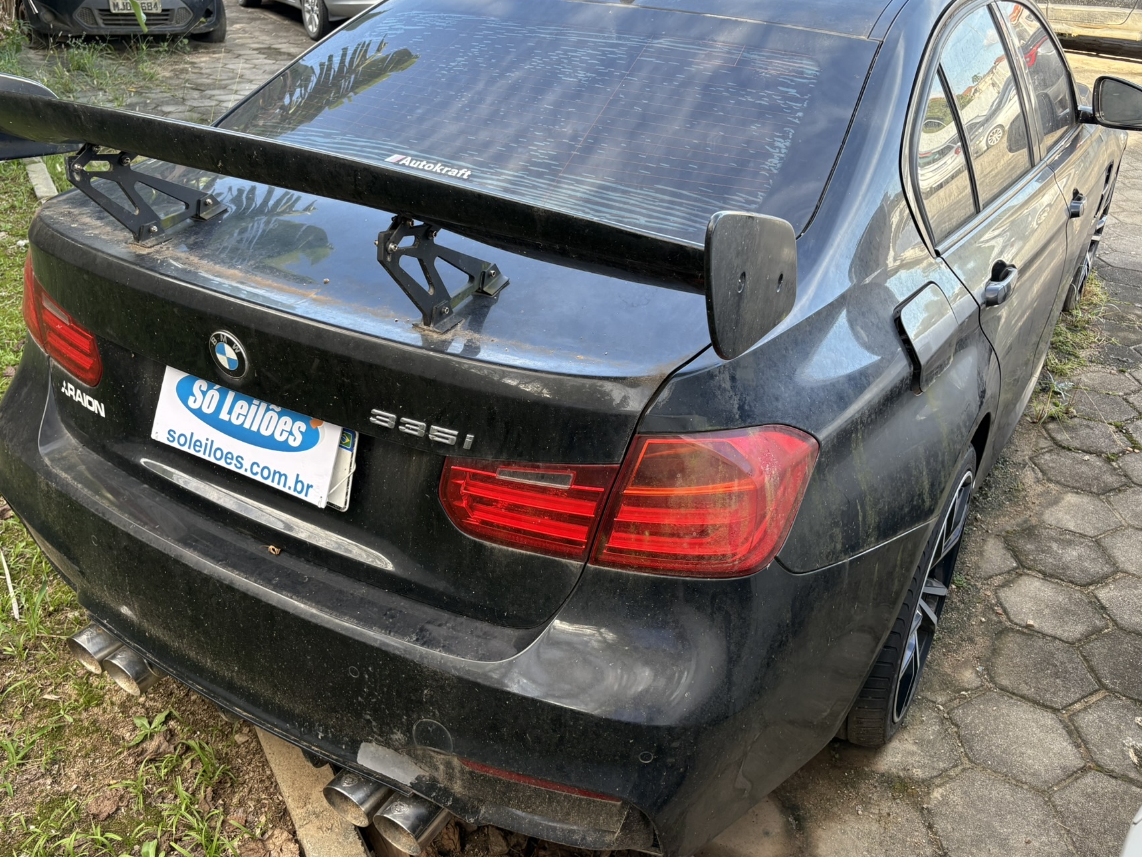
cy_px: 376
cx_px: 534
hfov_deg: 58.3
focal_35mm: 31
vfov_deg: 45.3
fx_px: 1023
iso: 64
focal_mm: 5.96
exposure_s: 1/290
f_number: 1.6
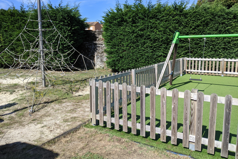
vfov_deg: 44.9
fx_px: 192
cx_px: 115
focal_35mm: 29
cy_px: 70
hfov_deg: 63.6
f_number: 1.8
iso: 61
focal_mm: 4.44
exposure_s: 1/2611
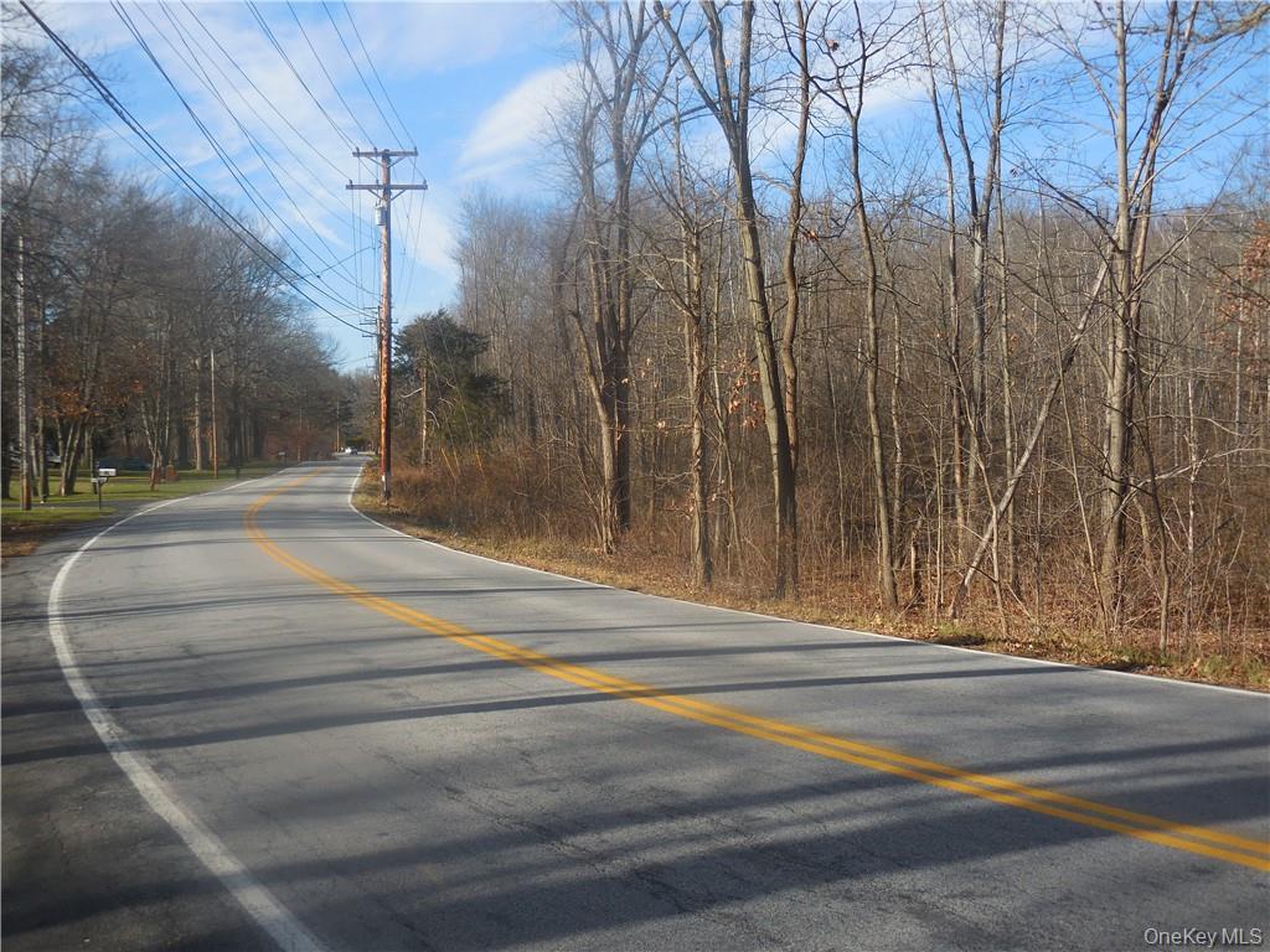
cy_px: 476
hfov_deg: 47.9
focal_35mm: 39
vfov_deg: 36.8
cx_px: 635
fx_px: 1431
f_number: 3.9
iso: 125
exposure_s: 1/640
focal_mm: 7
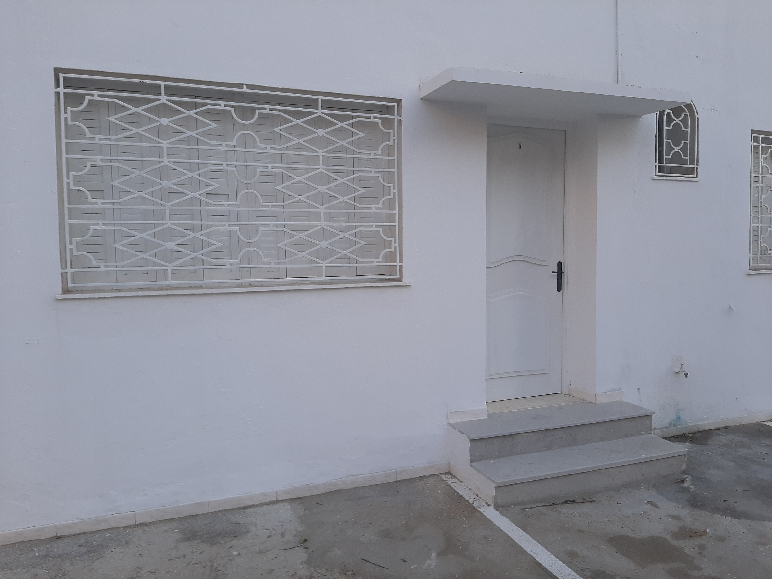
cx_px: 386
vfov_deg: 53.1
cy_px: 290
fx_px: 580
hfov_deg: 67.3
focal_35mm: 26
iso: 40
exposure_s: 1/366
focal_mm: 3.93
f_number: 1.7
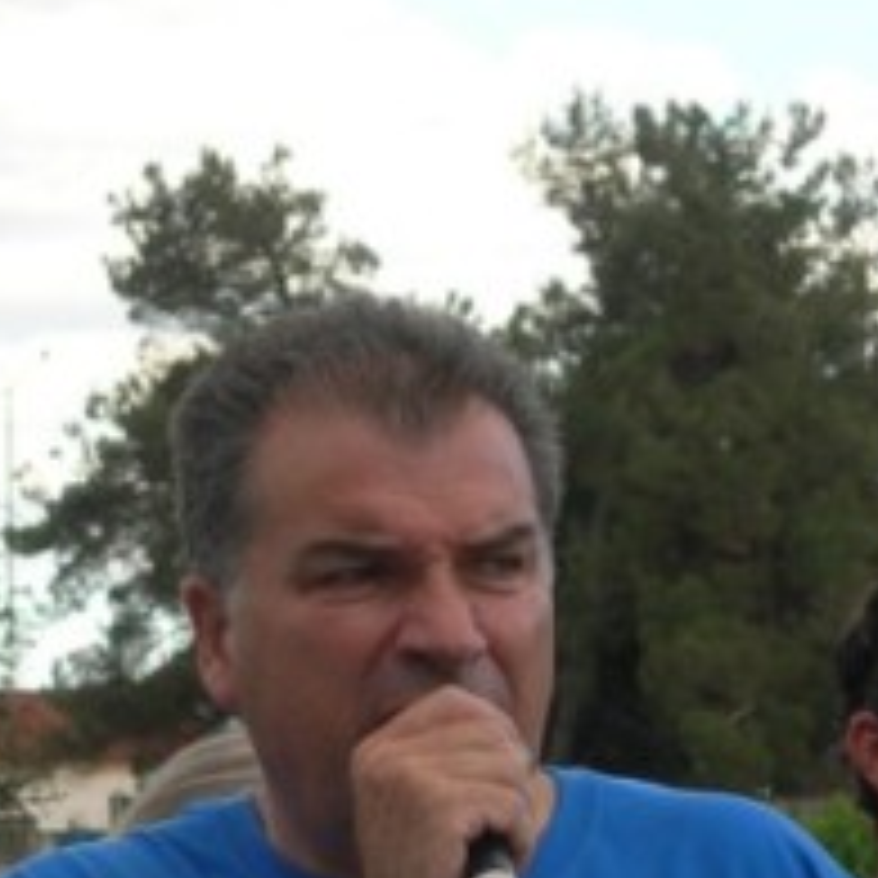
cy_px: 853
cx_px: 405
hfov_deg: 5.2
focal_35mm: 338
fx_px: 9699
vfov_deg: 5.2
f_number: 4.9
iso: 50
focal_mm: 23.4
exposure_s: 1/136
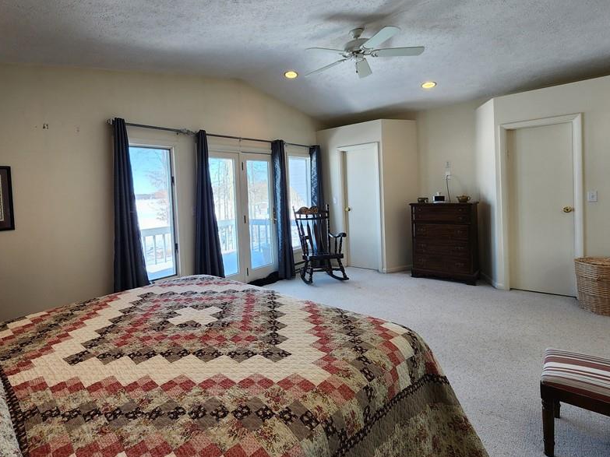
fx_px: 300
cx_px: 255
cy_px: 212
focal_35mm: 17
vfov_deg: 74.6
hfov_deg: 90.2
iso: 80
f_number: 2.2
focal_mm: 2.2
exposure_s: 1/120
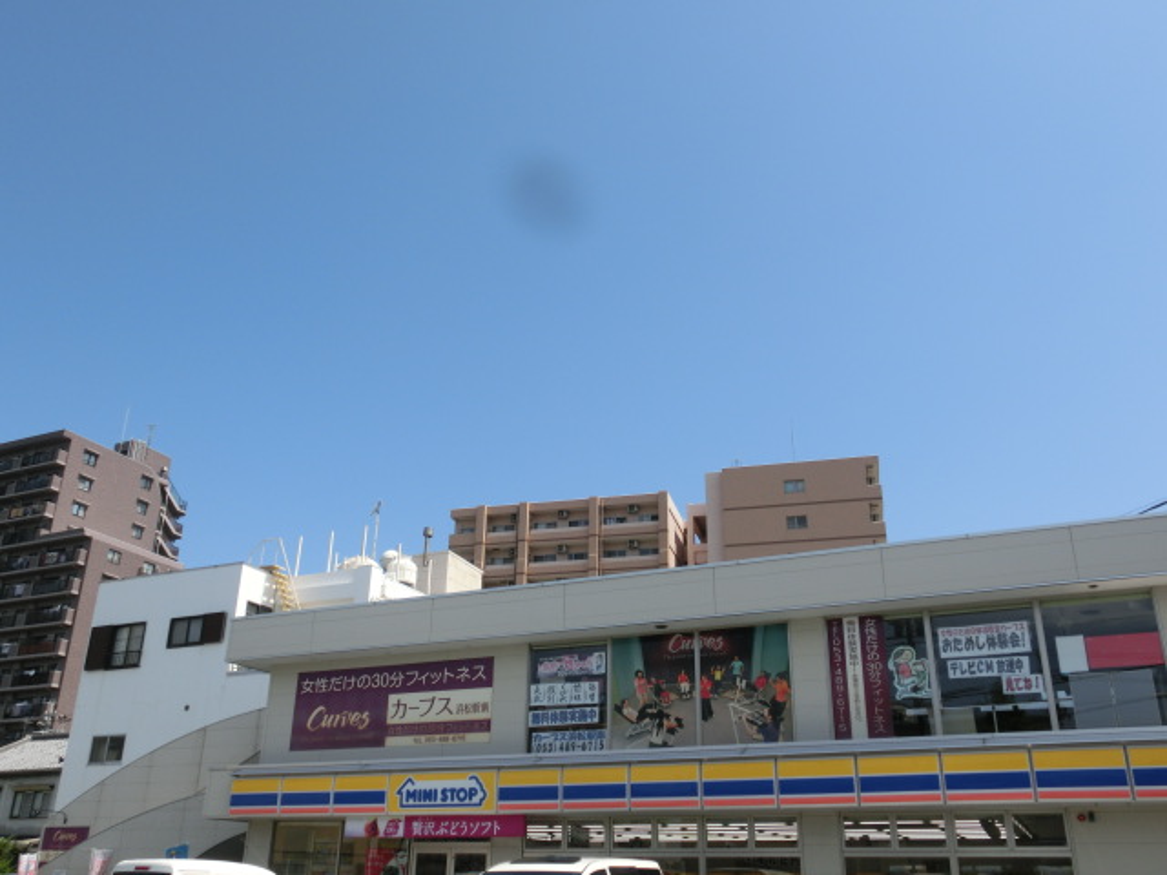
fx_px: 1011
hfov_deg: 60.0
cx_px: 584
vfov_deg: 46.8
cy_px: 438
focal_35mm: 30
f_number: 3.5
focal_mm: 5.36
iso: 80
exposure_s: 1/1000
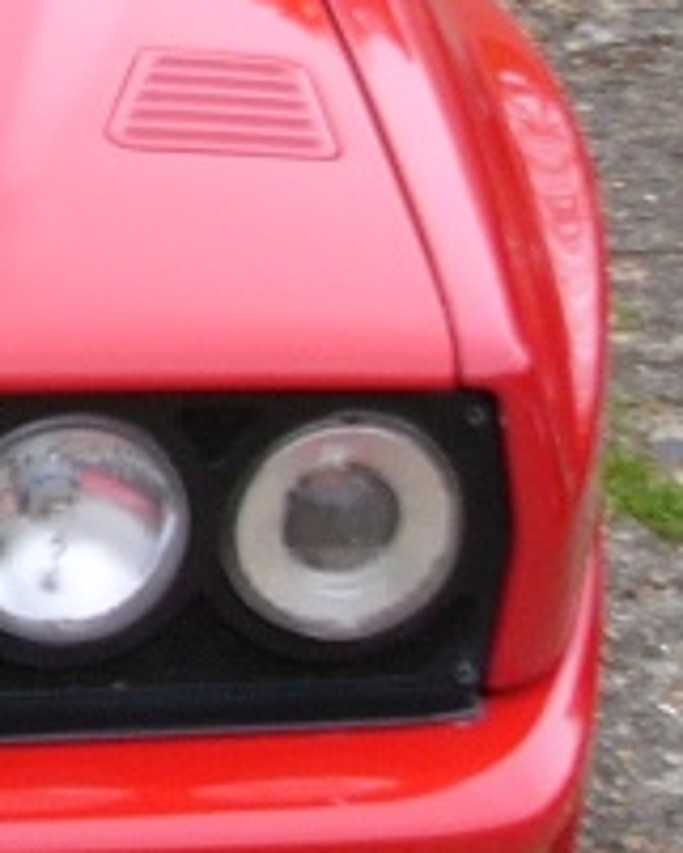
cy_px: -4
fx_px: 5403
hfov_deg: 6.9
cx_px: -798
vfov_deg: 9.0
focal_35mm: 214
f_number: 4
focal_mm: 7.1
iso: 50
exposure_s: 1/100
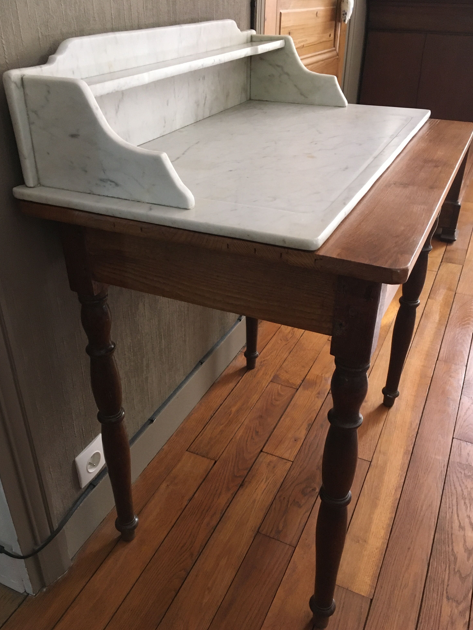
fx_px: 547
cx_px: 236
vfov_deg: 60.0
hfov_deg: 46.8
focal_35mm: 30
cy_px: 319
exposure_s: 1/33
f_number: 2.2
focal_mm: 4.15
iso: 200
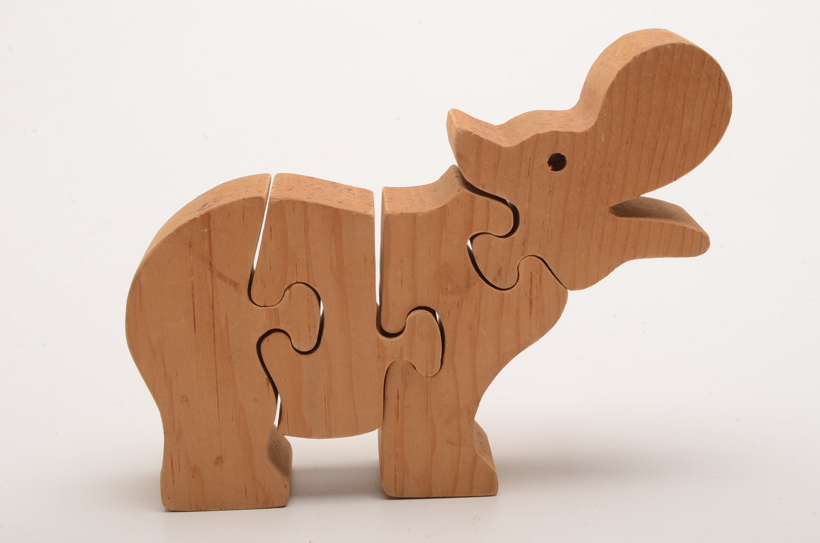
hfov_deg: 28.1
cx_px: 410
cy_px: 272
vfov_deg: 18.8
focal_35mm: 72
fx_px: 1637
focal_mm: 48
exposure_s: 1/200
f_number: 25
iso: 100
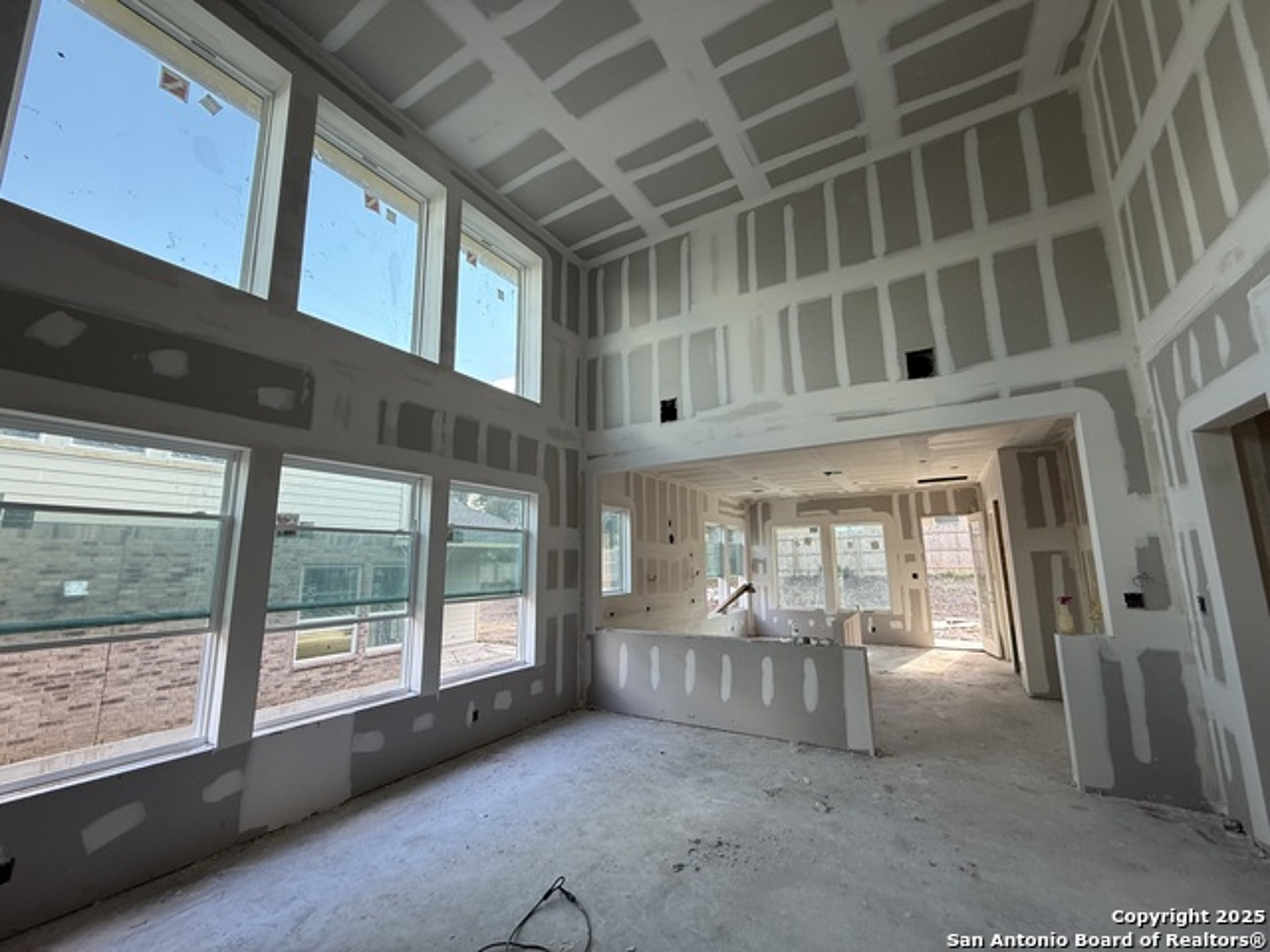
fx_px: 514
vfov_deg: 85.7
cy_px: 476
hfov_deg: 102.1
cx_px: 635
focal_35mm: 14
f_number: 2.2
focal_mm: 2.22
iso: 100
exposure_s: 1/120
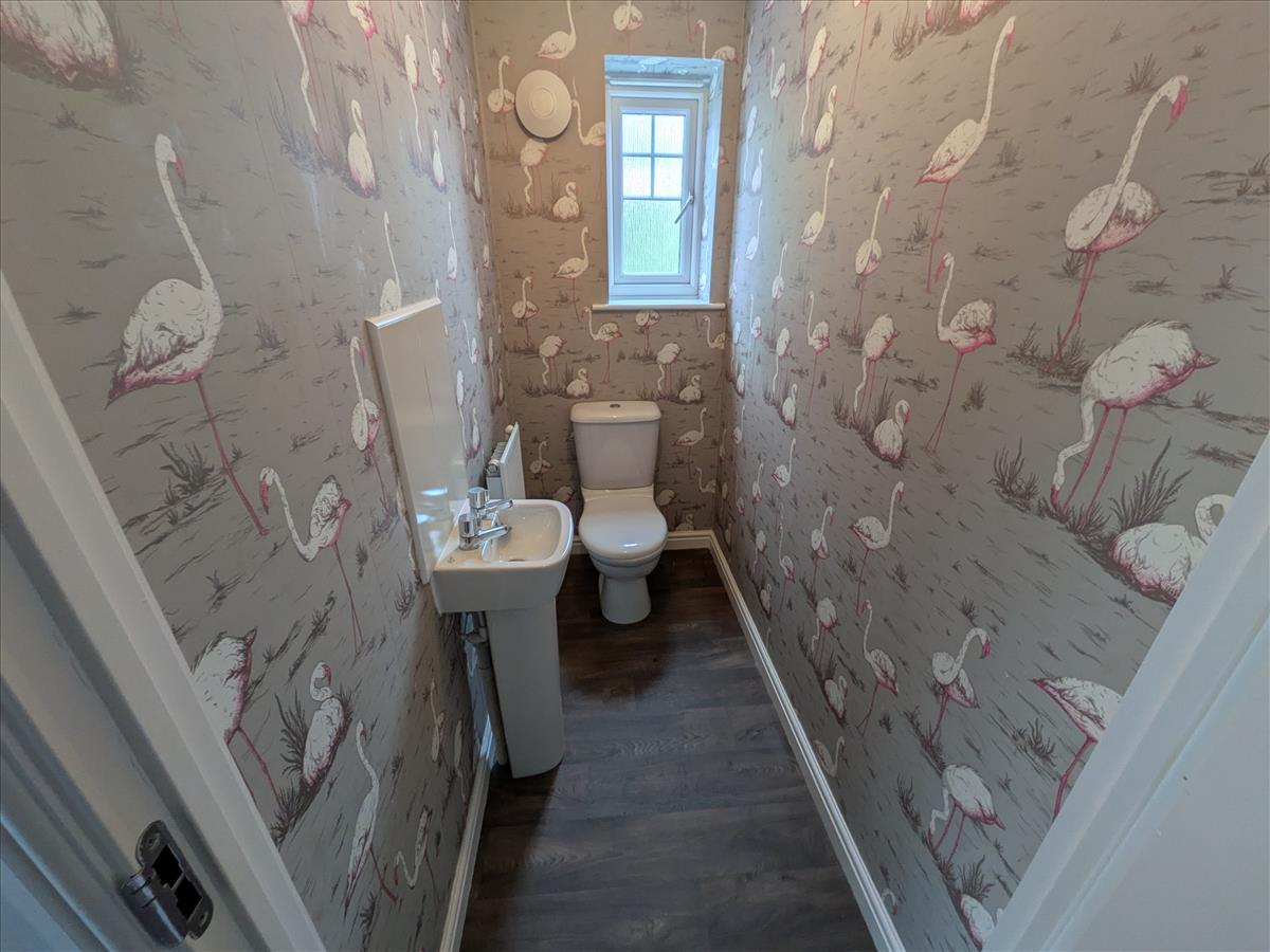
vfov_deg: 85.7
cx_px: 635
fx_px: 514
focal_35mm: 14
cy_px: 476
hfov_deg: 102.1
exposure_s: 1/100
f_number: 2.2
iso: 88
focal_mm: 1.85
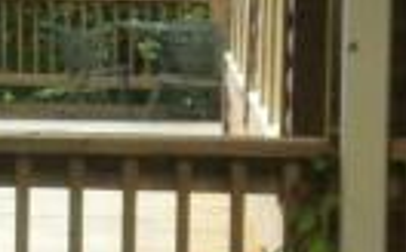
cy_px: 74
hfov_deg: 8.7
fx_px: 2629
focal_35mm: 238
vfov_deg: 5.5
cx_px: -77
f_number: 3.8
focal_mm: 9.05
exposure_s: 1/250
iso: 100
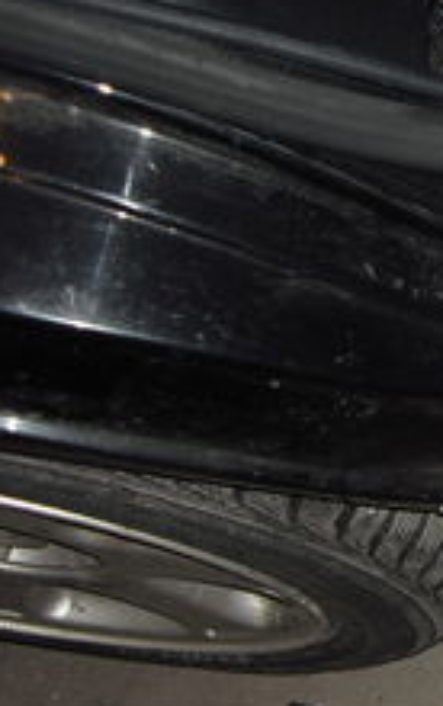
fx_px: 2196
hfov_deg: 10.3
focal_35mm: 114
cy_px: 289
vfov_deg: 18.3
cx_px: 998
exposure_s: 1/60
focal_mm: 6.2
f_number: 2.7
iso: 100
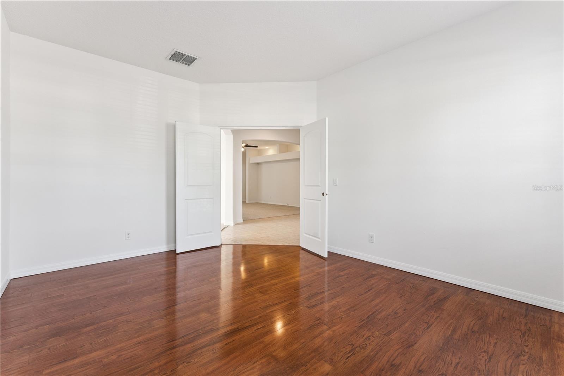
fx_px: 243
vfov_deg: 75.5
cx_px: 282
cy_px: 188
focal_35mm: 16
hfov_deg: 98.6
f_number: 10
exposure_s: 1/25
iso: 800
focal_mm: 15.5
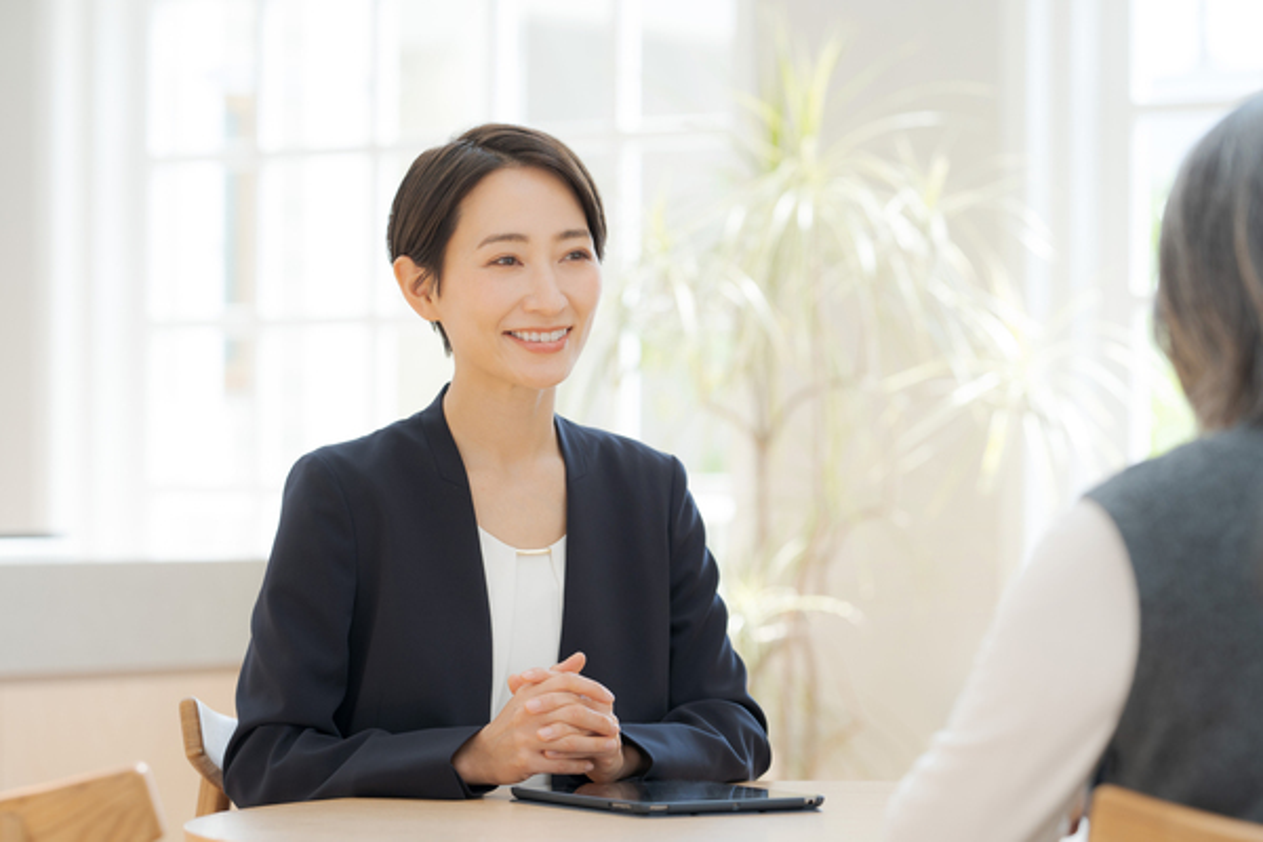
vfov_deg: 10.2
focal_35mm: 135
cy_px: 421
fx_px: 4736
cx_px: 632
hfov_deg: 15.2
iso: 250
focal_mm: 135
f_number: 3.5
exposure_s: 1/250
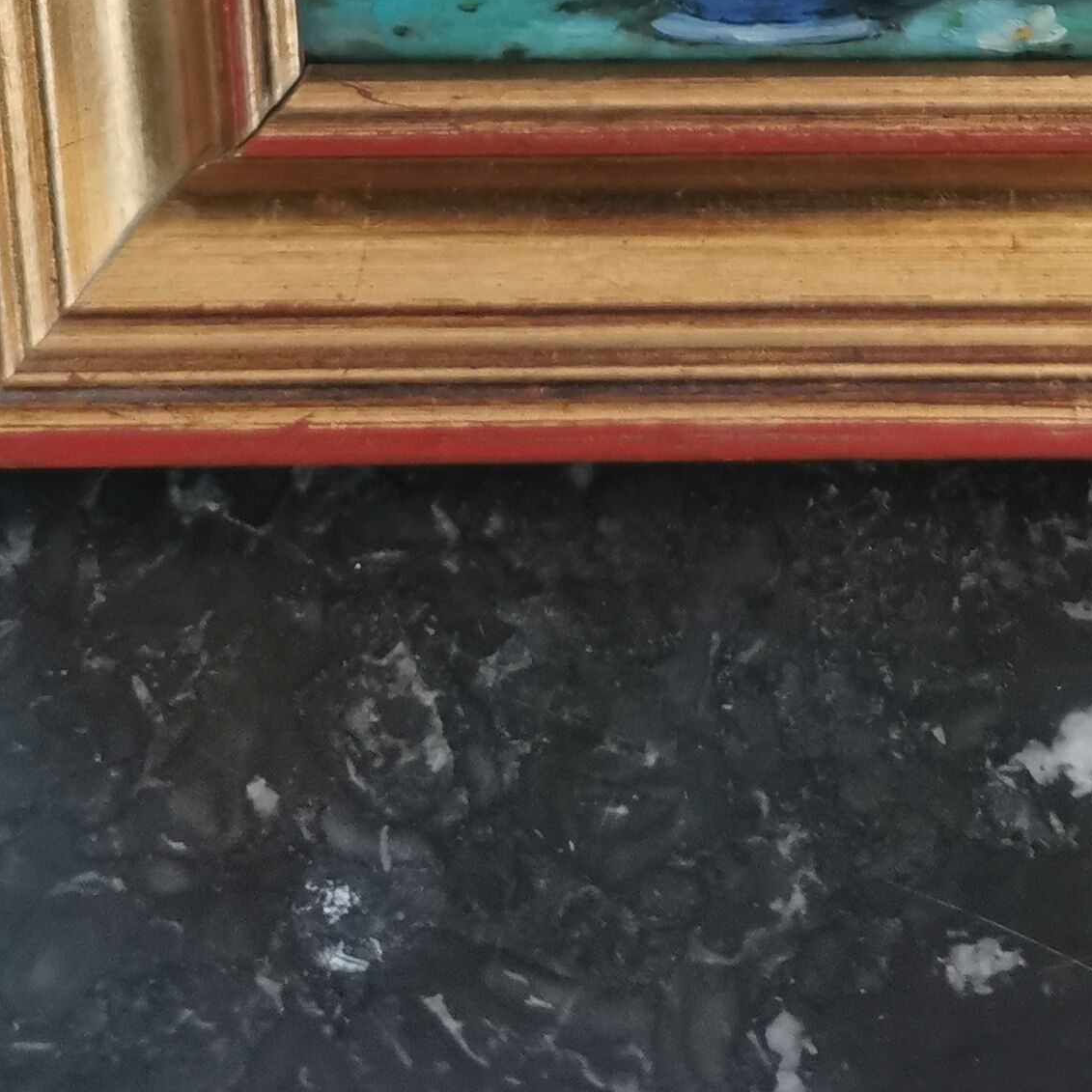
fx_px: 2748
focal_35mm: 77
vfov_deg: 19.3
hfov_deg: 22.3
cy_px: -592
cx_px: 810
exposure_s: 1/33.3
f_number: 1.8
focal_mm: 5.58
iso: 500
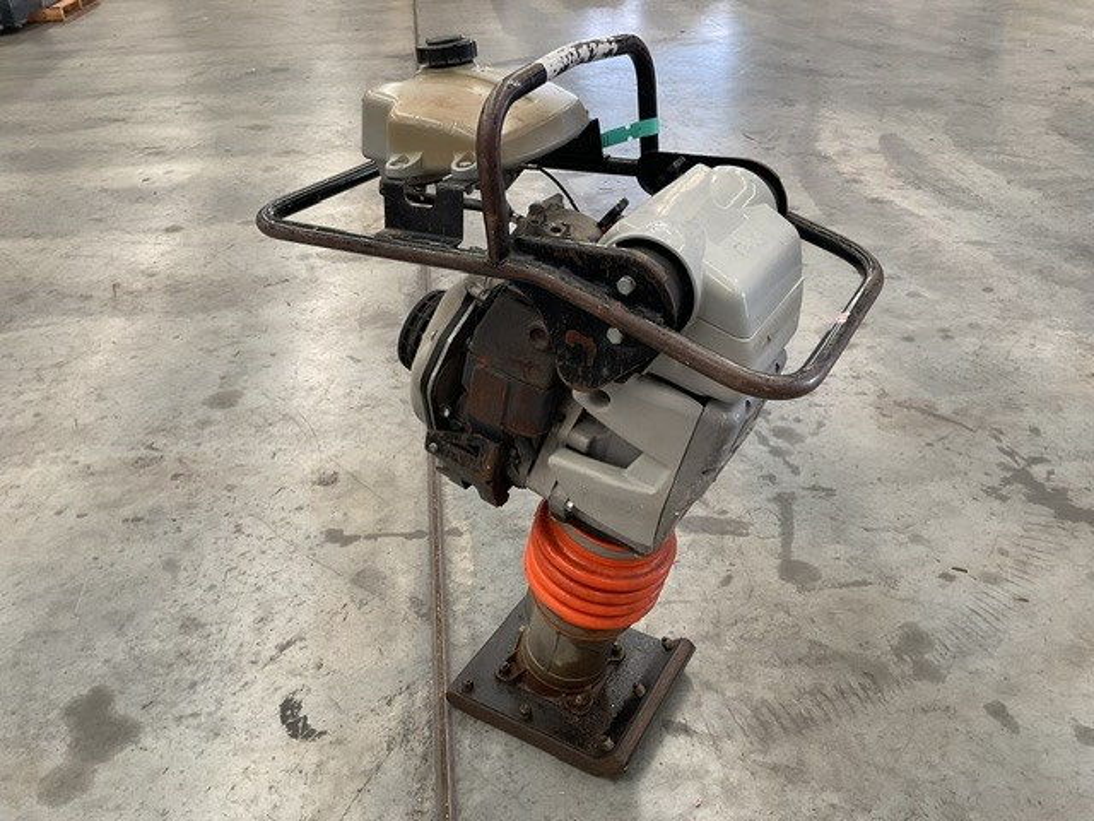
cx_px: 547
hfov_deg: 61.7
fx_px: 917
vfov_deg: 48.2
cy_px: 410
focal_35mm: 29
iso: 64
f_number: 1.8
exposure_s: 1/50
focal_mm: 3
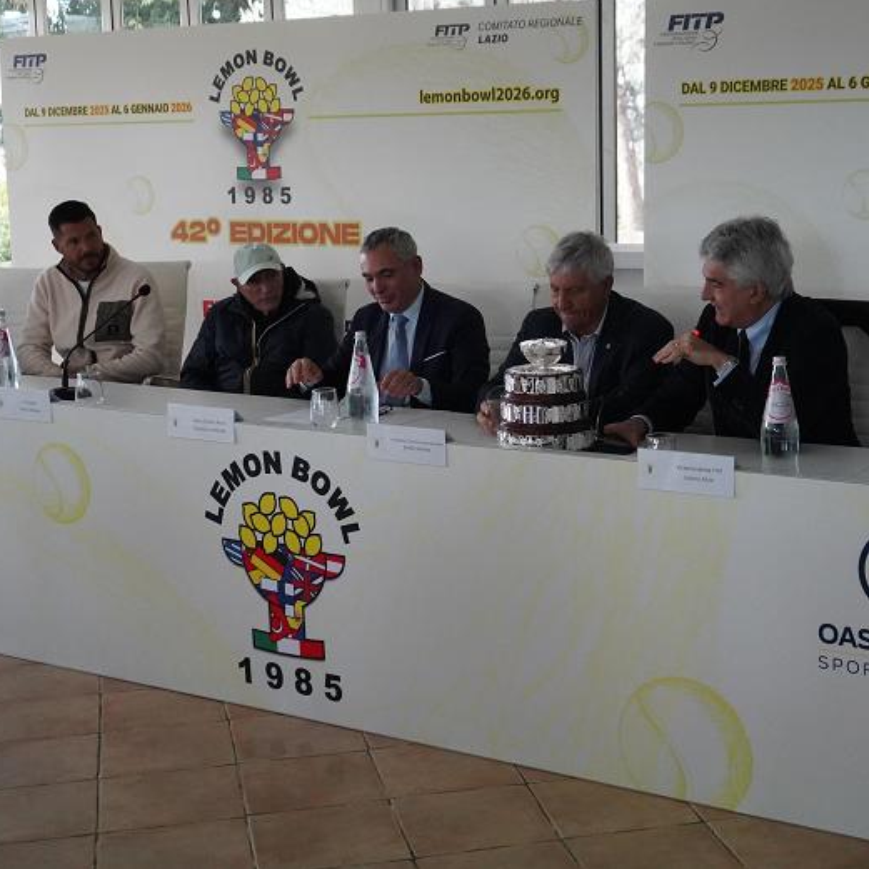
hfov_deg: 35.8
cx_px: 550
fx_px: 1335
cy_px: 428
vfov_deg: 36.1
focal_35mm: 47
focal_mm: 36
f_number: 4
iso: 8000
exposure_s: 1/2000
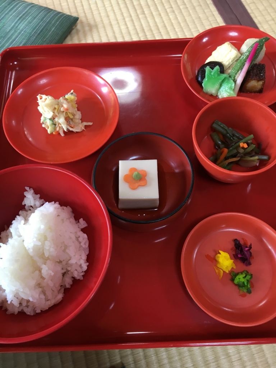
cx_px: 138
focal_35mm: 29
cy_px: 184
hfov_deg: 48.2
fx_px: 308
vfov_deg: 61.7
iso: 64
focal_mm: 4.15
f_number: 2.2
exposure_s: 1/30
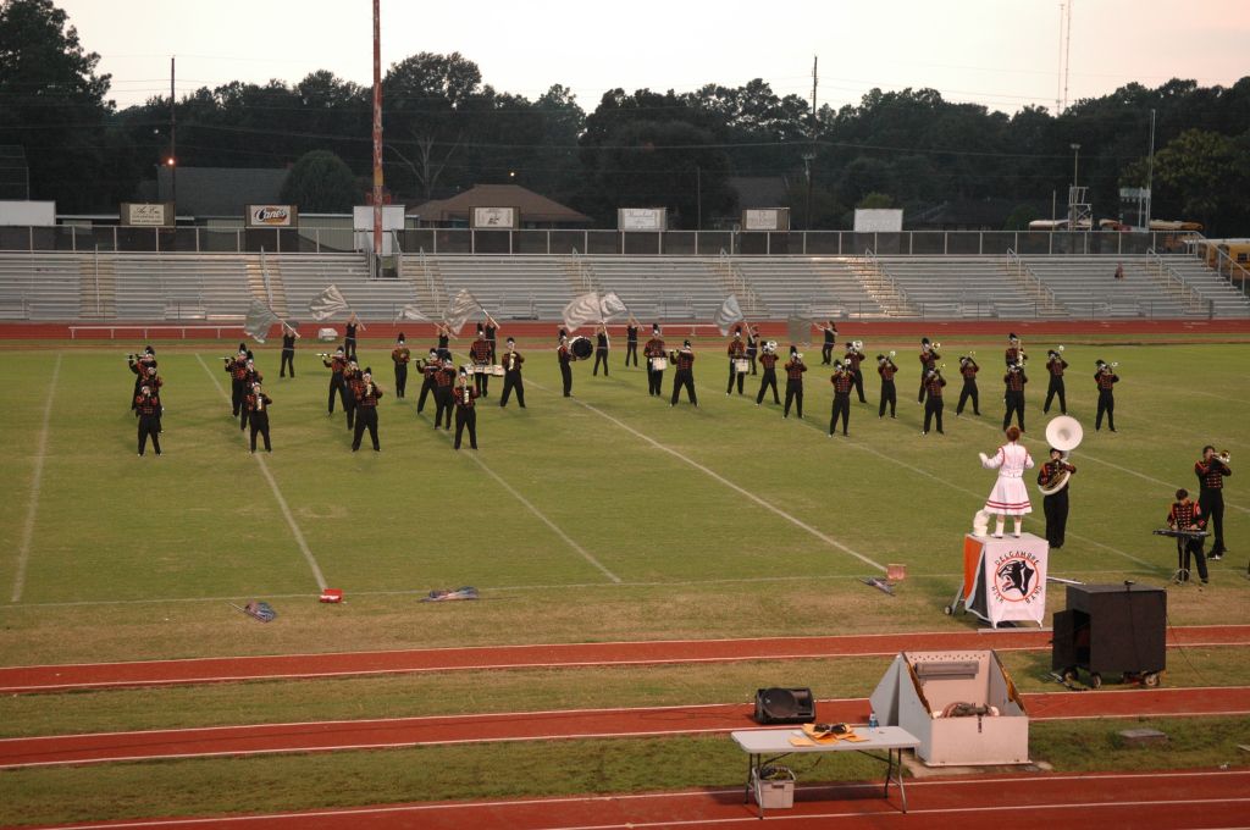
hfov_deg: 29.9
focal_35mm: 68
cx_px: 625
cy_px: 415
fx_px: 2341
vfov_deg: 20.1
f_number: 2.8
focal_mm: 45
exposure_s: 1/60
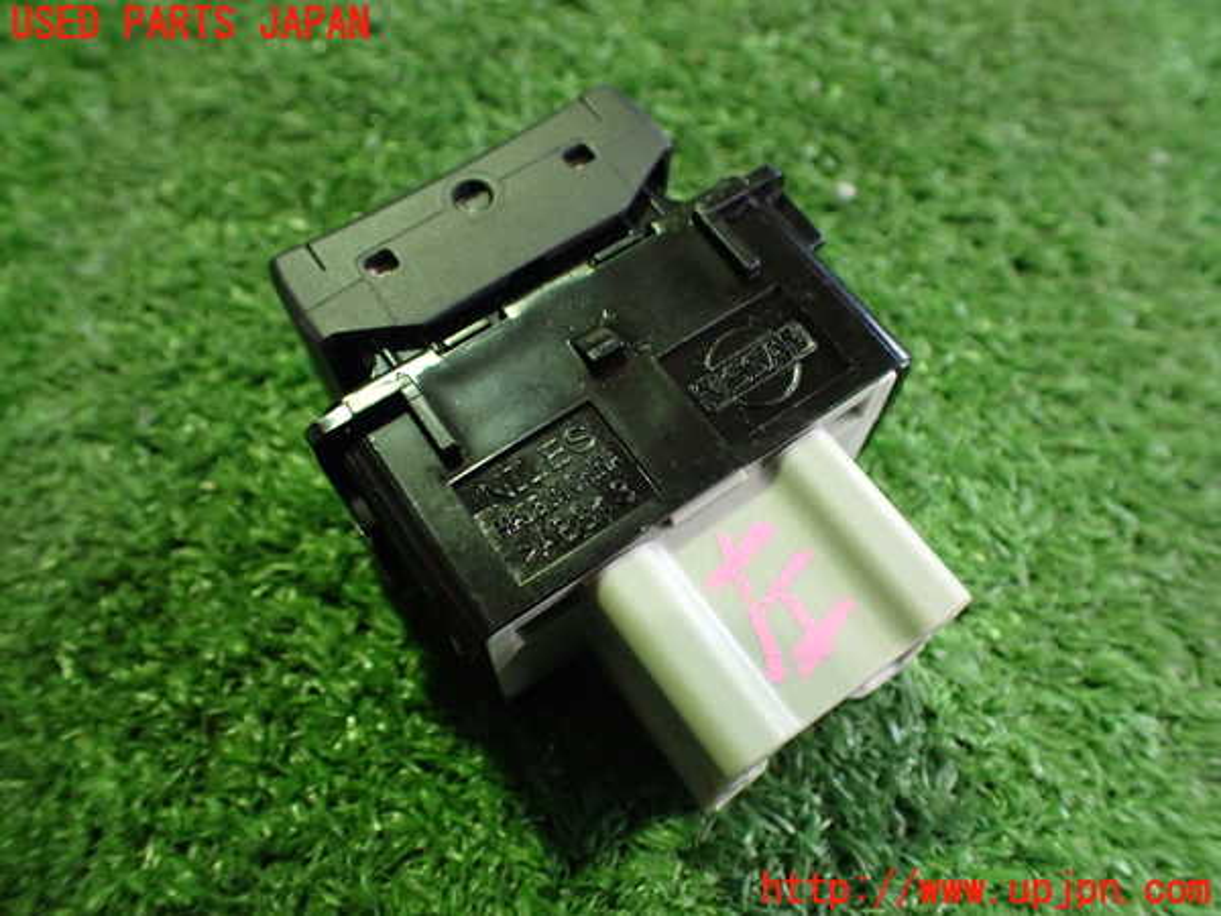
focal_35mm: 30
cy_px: 458
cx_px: 610
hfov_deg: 60.0
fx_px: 1058
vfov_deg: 46.8
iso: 800
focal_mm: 5.4
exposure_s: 1/40
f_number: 2.3
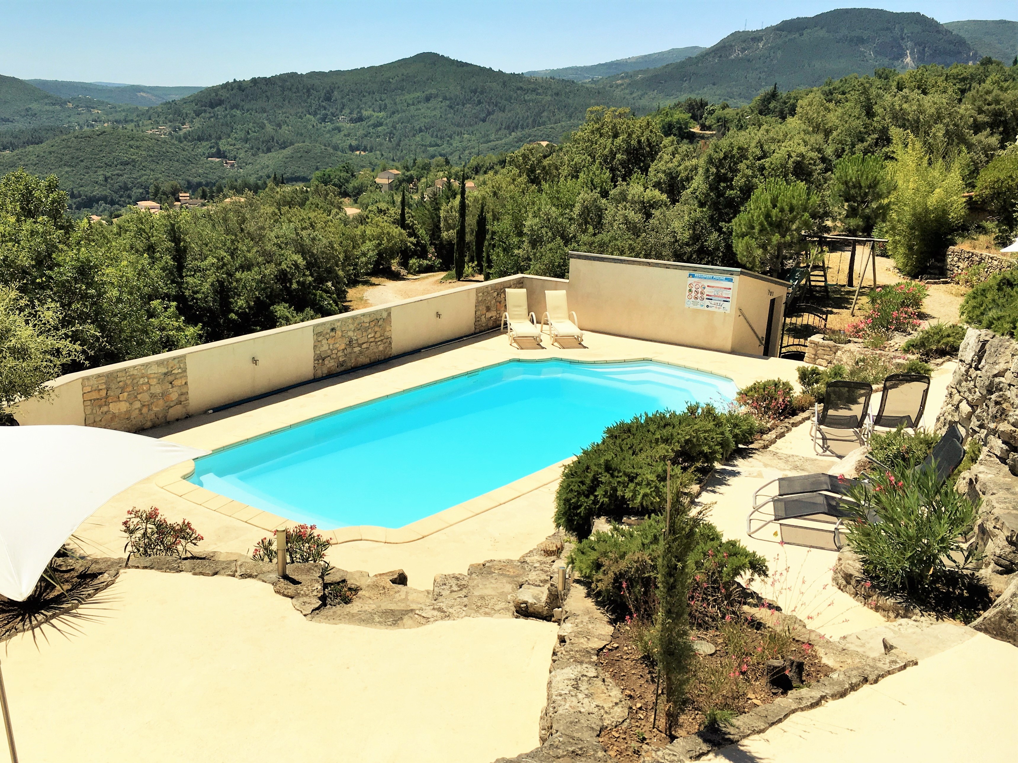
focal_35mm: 29
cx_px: 509
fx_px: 853
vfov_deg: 48.2
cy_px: 382
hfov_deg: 61.7
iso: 25
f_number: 2.2
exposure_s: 1/3344
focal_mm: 4.15
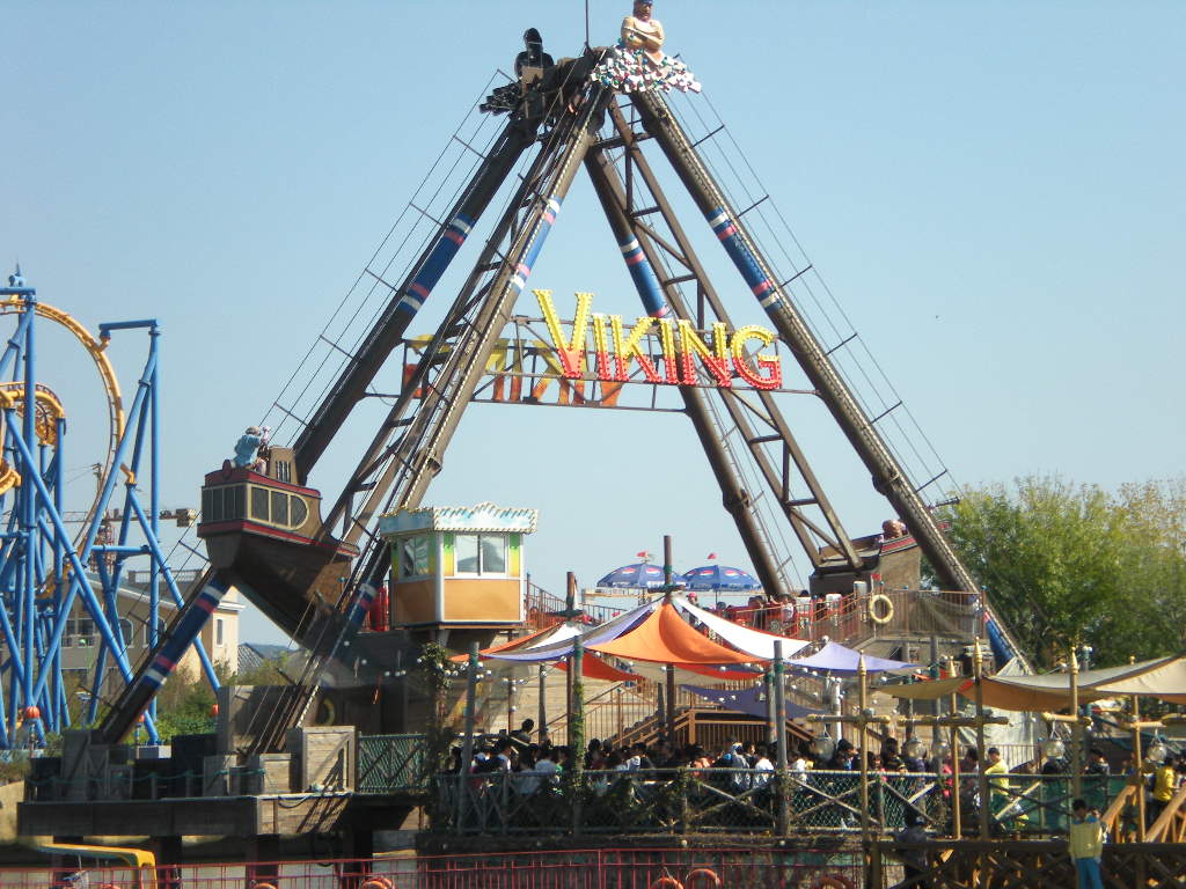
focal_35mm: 114
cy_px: 444
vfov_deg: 13.0
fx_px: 3906
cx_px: 593
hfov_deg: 17.3
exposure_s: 1/277
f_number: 5.9
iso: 89
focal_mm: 18.9
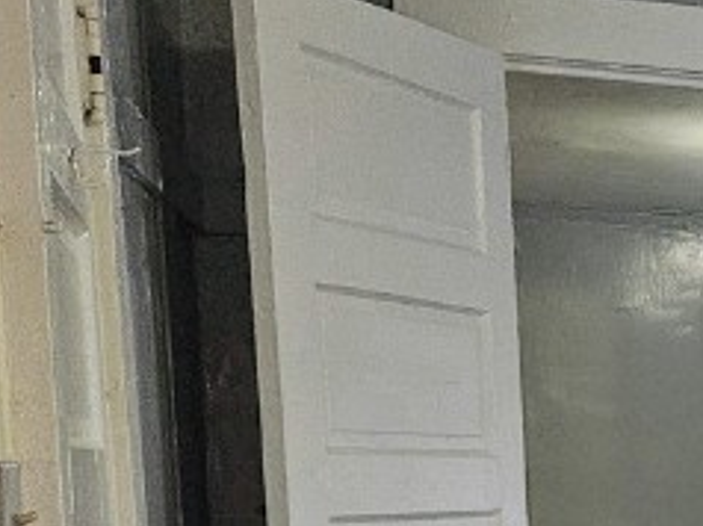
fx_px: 2009
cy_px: 697
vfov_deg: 14.3
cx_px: 1273
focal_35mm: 99
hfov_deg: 16.5
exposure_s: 1/60
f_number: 1.8
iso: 100
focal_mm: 5.4
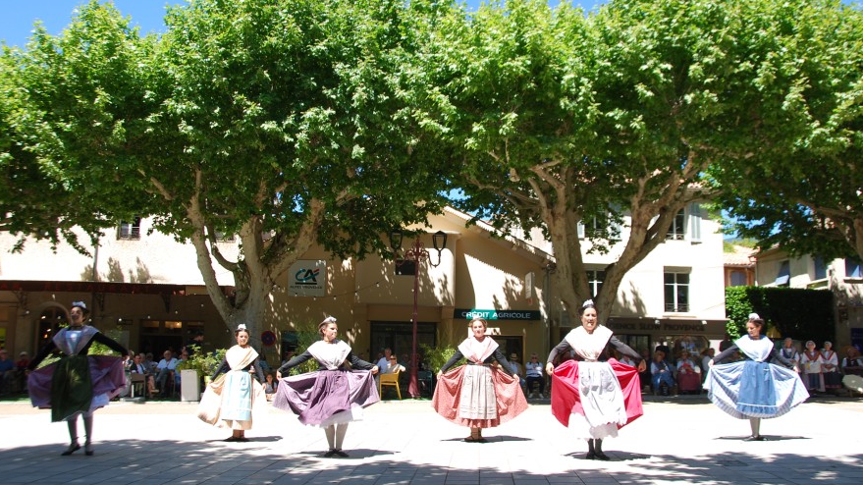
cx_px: 432
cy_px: 277
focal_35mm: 32
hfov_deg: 61.0
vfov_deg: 36.6
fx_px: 732
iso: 100
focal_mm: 20
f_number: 6.3
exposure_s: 1/160
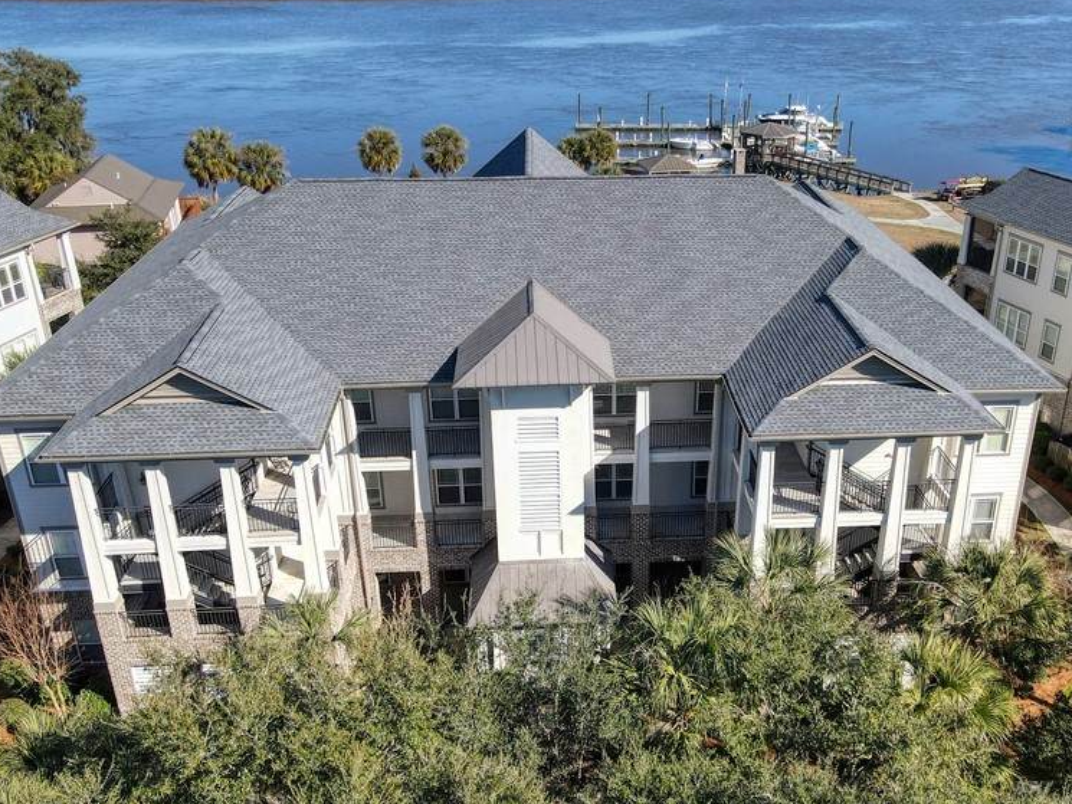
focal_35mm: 33
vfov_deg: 42.8
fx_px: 1022
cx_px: 637
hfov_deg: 55.0
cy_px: 460
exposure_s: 1/400
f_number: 2.8
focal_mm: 4.5
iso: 100
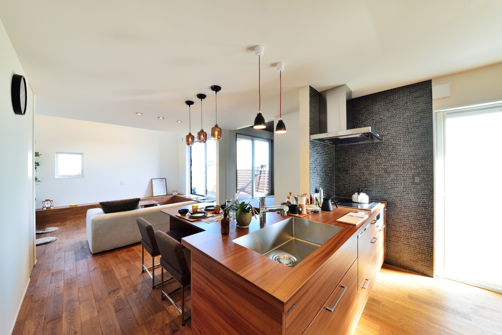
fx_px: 167
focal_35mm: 12
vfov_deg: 90.1
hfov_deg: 112.6
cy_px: 168
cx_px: 251
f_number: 16
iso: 100
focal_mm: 12
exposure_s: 1.6
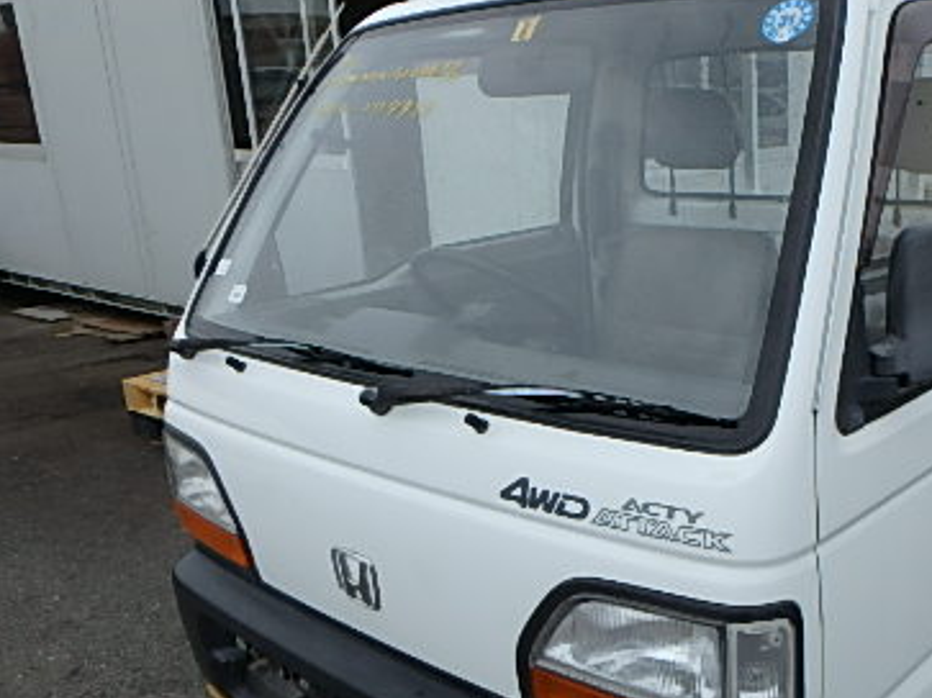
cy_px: 457
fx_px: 996
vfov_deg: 38.3
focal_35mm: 37
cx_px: 696
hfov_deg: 48.3
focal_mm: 3.7
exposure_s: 1/800
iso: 125
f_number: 3.5
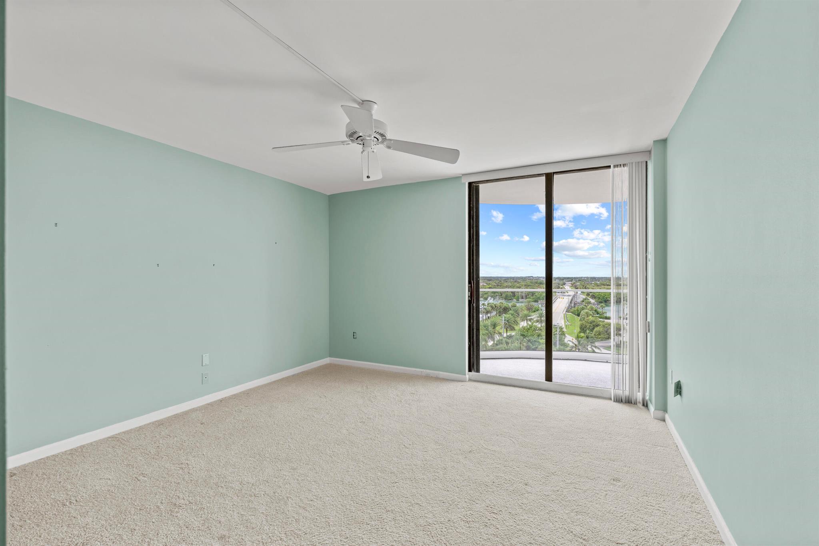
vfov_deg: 73.7
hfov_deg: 96.7
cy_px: 273
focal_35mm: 16
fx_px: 364
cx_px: 410
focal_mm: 16
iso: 64
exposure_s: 1/2
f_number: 8
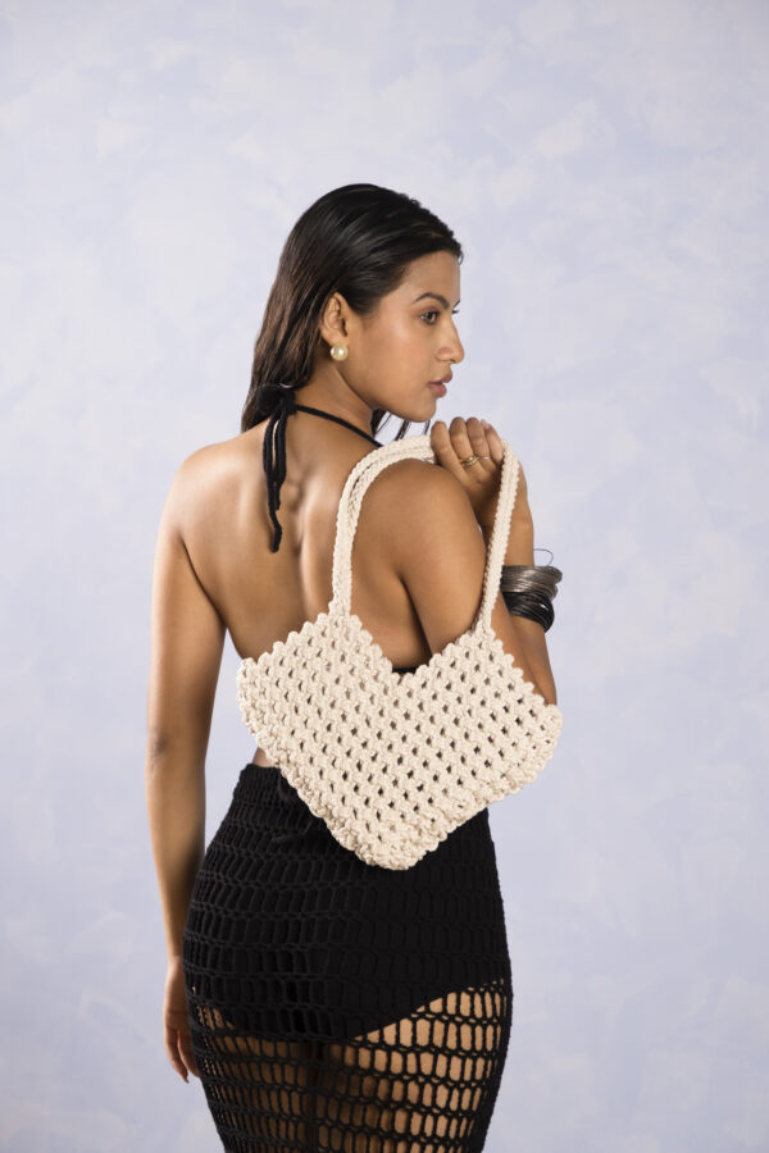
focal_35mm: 91
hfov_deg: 15.0
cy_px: 576
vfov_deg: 22.4
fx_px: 2916
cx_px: 384
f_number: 4
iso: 320
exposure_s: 1/125
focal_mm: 60.8
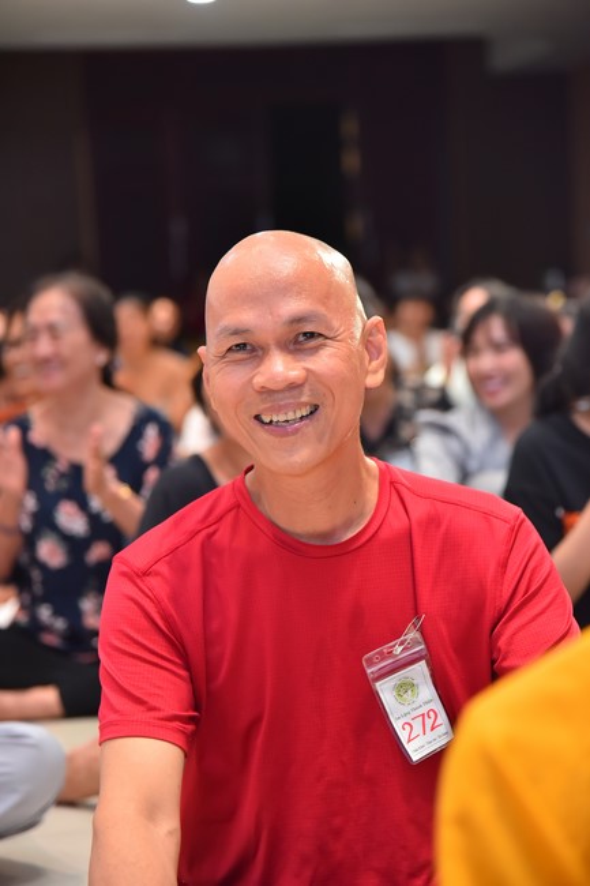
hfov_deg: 14.0
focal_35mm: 98
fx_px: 2410
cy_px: 443
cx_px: 295
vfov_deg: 20.8
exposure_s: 1/125
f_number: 4.5
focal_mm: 98
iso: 1600
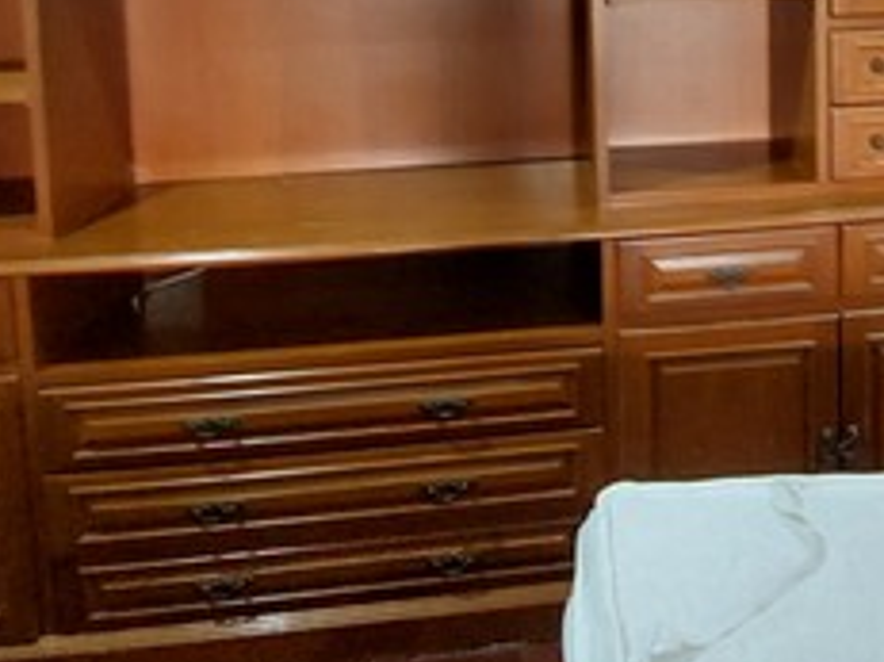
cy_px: -15
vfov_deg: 35.4
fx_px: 919
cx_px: 651
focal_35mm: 36
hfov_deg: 49.6
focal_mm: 1.74
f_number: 2.2
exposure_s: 1/25
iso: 320
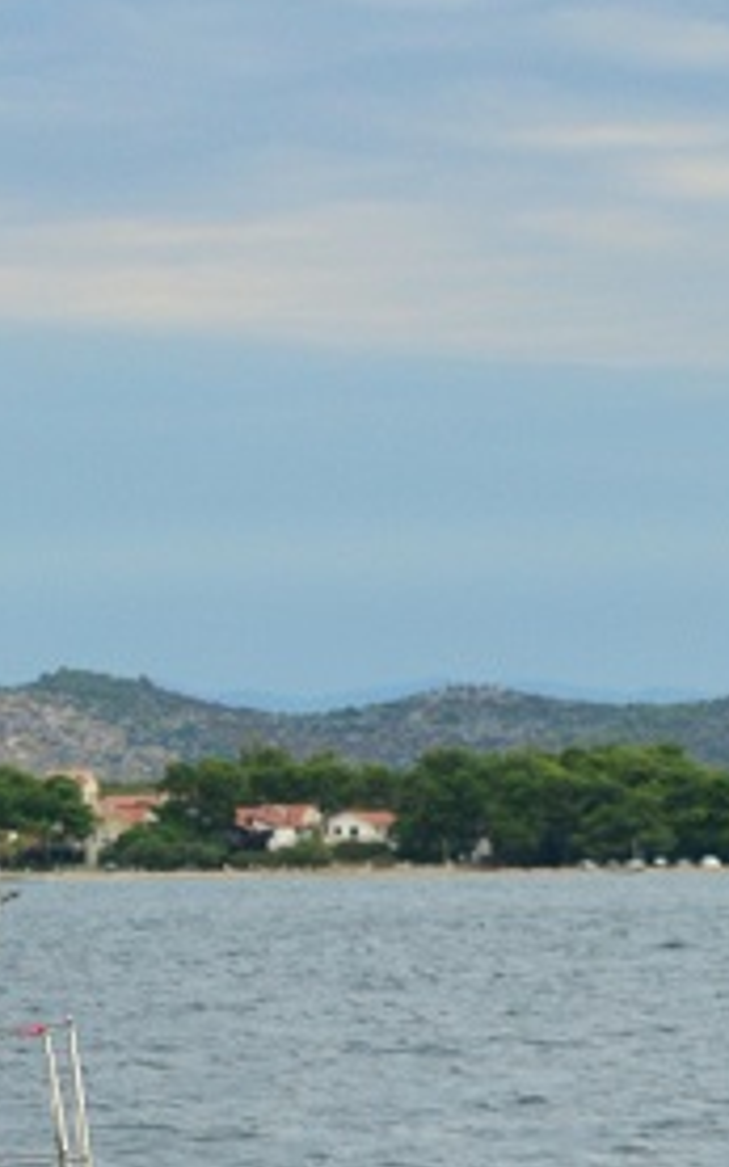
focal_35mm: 349
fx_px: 11100
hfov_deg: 3.8
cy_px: 537
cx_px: -185
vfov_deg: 6.0
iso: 640
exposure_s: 1/4000
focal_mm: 70
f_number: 4.5
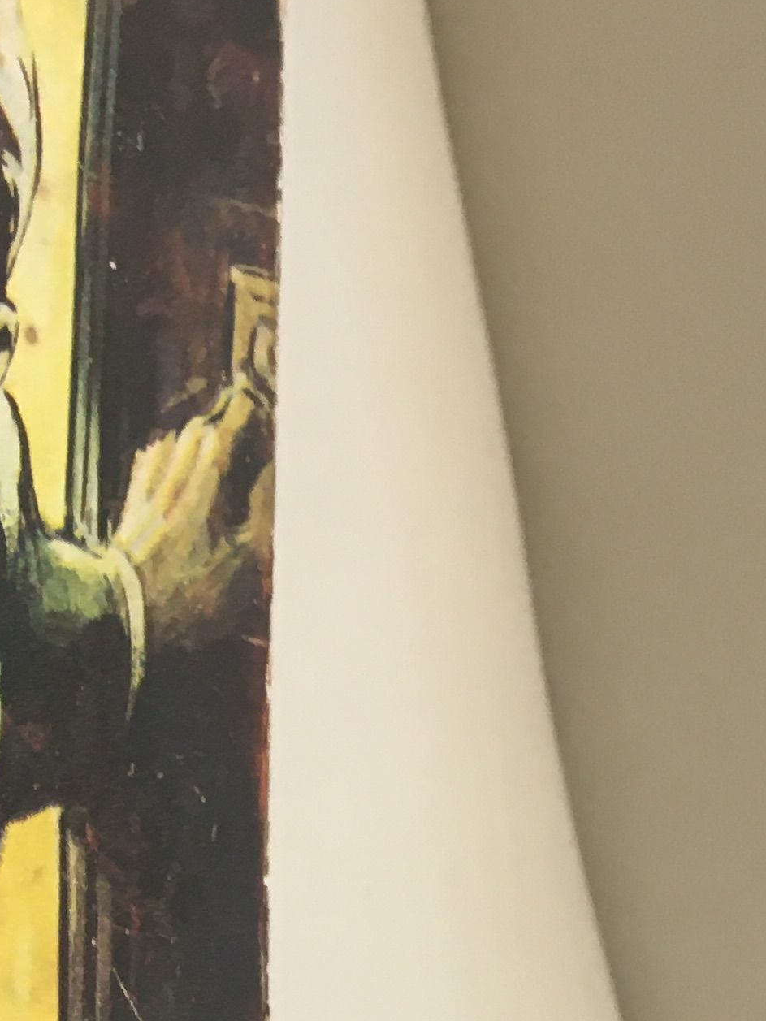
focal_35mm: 93
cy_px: 911
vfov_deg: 20.7
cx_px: -403
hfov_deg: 14.7
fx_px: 2743
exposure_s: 1/33
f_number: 2.2
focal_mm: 4.15
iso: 64
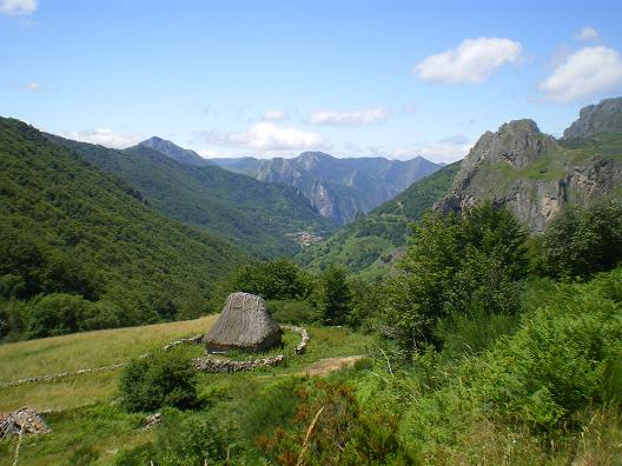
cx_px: 311
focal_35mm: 38
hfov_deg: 49.0
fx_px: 683
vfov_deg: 37.7
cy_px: 233
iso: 64
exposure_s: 1/250
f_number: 4.6
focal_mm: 6.3
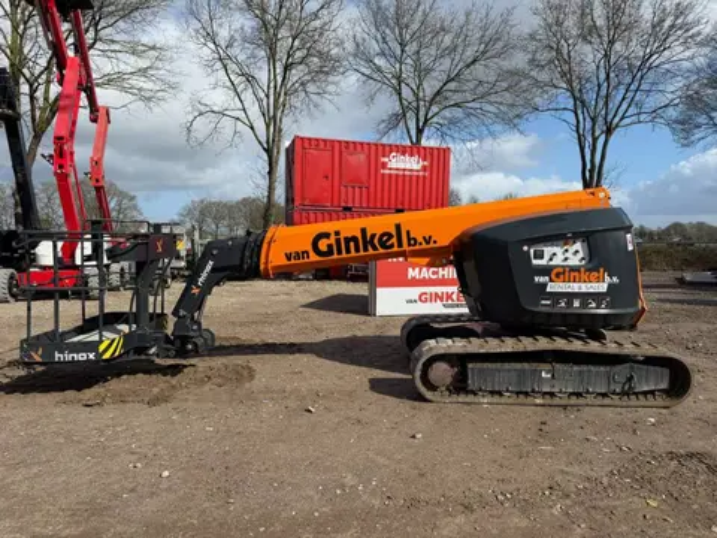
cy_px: 269
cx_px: 358
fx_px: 497
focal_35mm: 24
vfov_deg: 56.8
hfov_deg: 71.6
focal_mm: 6.76
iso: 80
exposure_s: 1/4975
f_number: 1.78
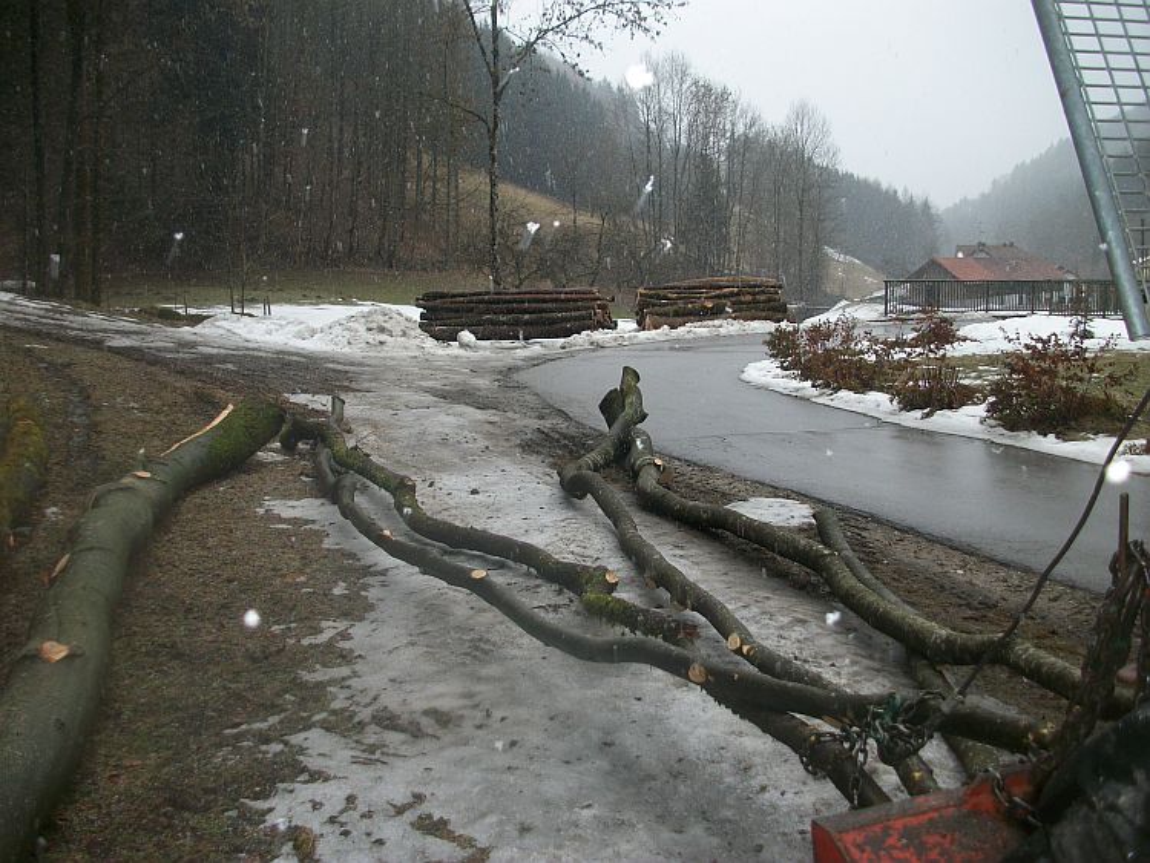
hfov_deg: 58.3
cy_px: 432
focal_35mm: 31
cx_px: 575
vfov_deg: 45.5
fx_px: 1030
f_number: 2.9
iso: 80
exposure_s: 1/76.5
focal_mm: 5.7
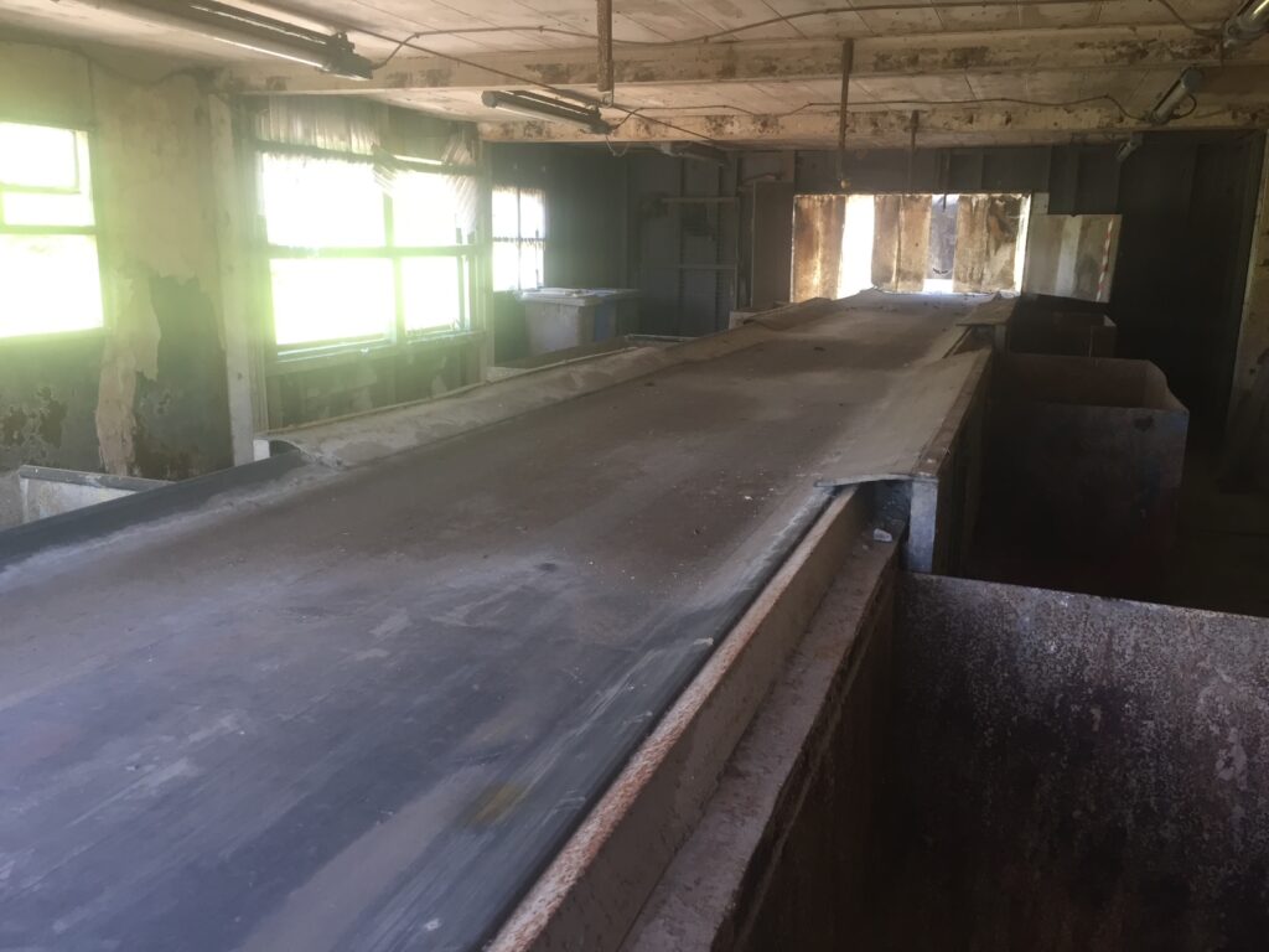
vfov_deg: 48.2
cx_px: 634
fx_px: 1063
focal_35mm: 29
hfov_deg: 61.7
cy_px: 476
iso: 32
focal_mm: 4.15
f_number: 2.2
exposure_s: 1/33
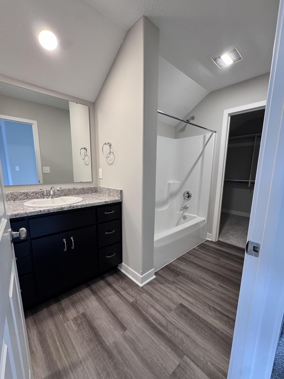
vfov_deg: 98.1
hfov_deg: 81.8
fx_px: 164
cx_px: 140
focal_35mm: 15
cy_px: 200
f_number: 2.2
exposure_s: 1/120
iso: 320
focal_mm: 2.22
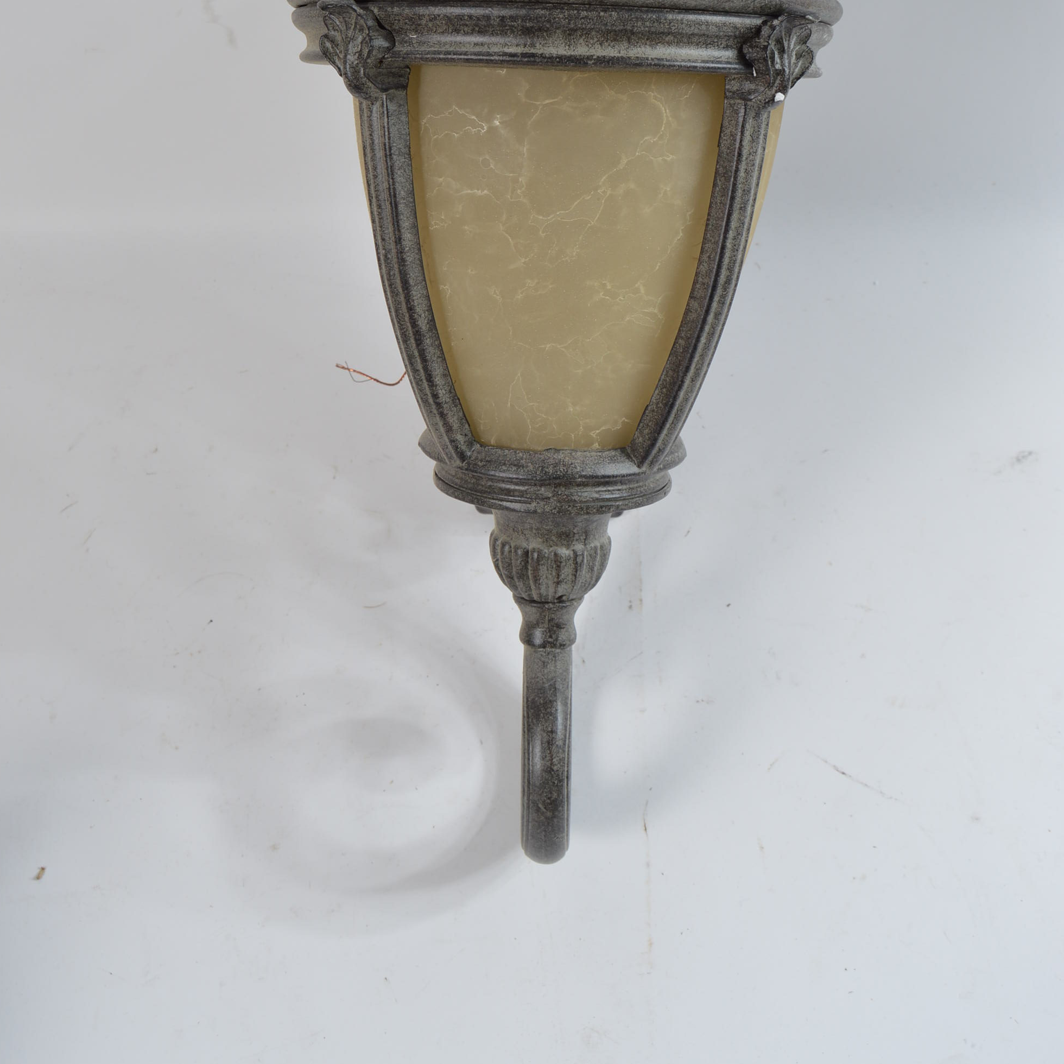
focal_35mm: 43
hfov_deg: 39.2
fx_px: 1495
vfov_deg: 38.2
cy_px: 268
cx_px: 527
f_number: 8
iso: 100
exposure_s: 1/80
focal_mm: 22
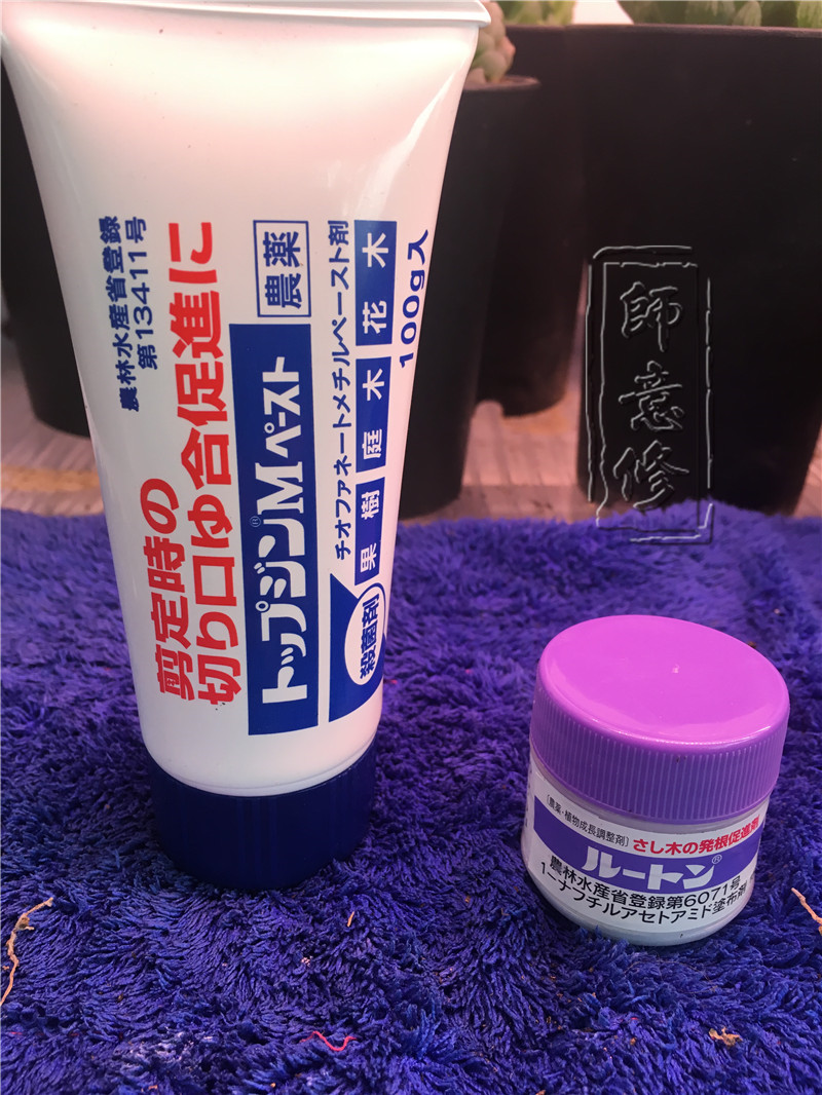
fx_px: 918
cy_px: 548
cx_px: 411
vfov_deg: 61.6
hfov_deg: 48.2
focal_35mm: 29
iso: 25
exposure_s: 1/33
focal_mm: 4.15
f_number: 2.2
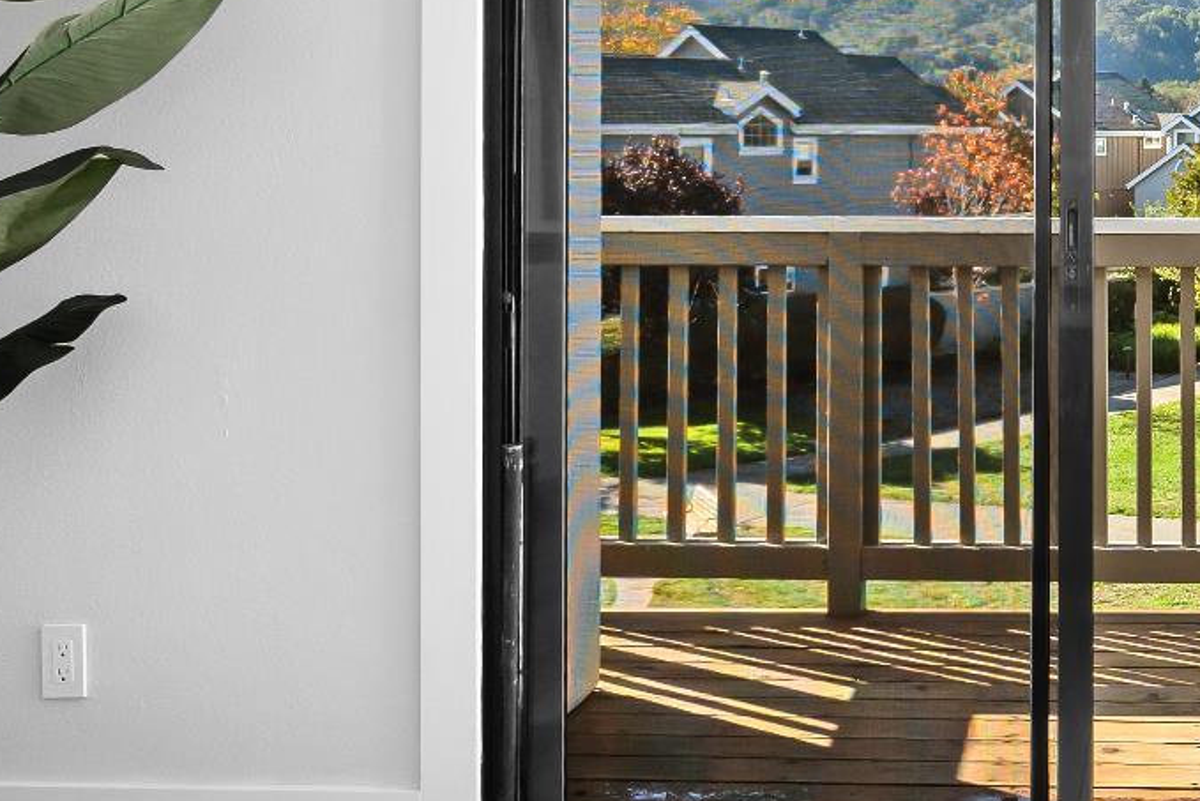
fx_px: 1767
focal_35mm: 53
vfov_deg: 25.4
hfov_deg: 34.3
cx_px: 1186
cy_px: 292
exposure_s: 1/20
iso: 200
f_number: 6.3
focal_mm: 16
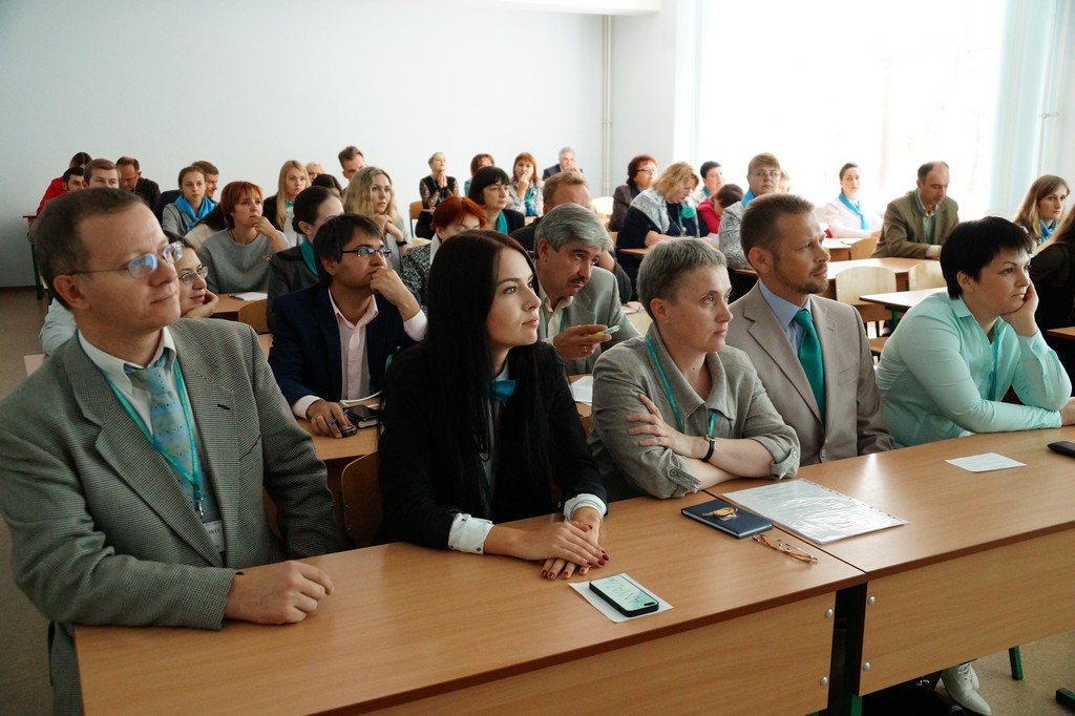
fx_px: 985
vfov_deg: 39.9
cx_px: 538
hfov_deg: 57.2
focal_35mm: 33
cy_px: 358
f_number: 4
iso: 2000
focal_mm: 22
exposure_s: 1/60
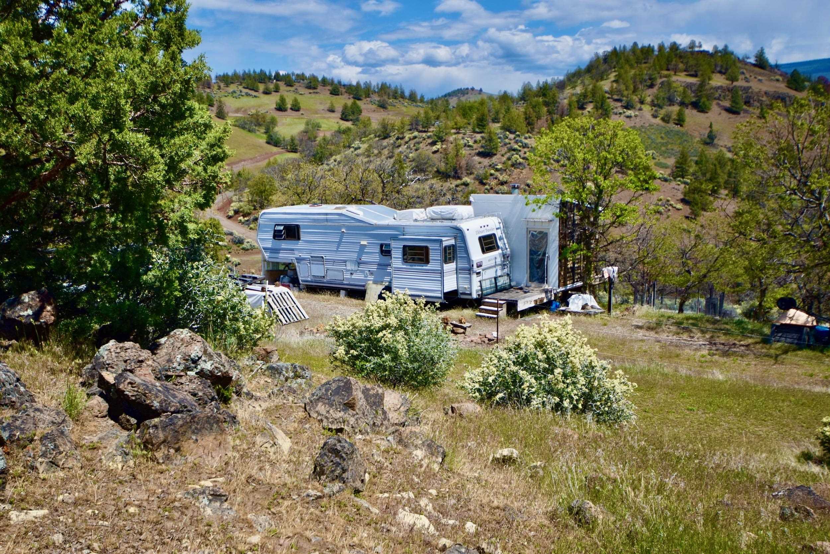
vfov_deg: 36.9
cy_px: 277
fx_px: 830
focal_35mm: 36
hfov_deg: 53.1
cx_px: 415
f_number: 4.5
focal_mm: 24
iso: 160
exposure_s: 1/2000
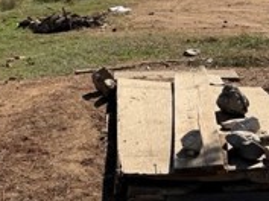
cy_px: -82
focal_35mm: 87
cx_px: 26
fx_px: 675
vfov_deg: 15.8
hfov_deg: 22.0
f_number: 1.78
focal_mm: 6.76
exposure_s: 1/6711
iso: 80
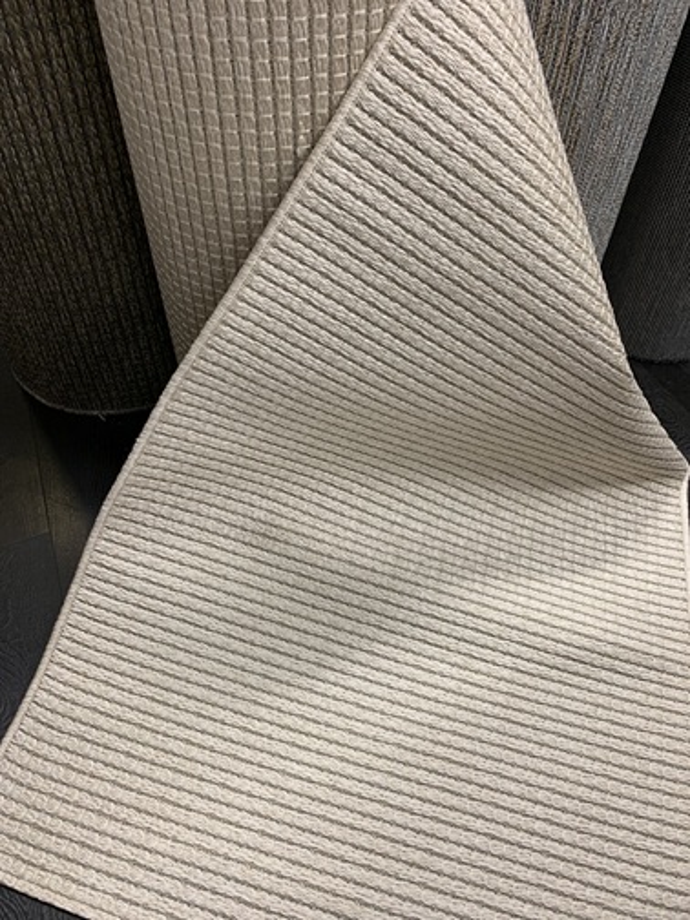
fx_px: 691
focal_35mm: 26
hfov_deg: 53.1
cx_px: 345
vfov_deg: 67.3
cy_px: 460
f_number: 1.8
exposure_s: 1/50
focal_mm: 4.25
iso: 64
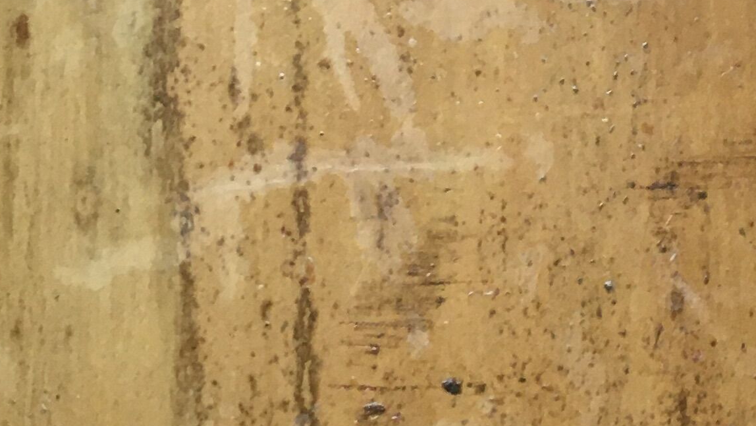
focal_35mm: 111
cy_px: -305
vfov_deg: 10.4
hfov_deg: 19.0
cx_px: 649
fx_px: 2225
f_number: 2.2
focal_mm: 4.15
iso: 80
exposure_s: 1/30
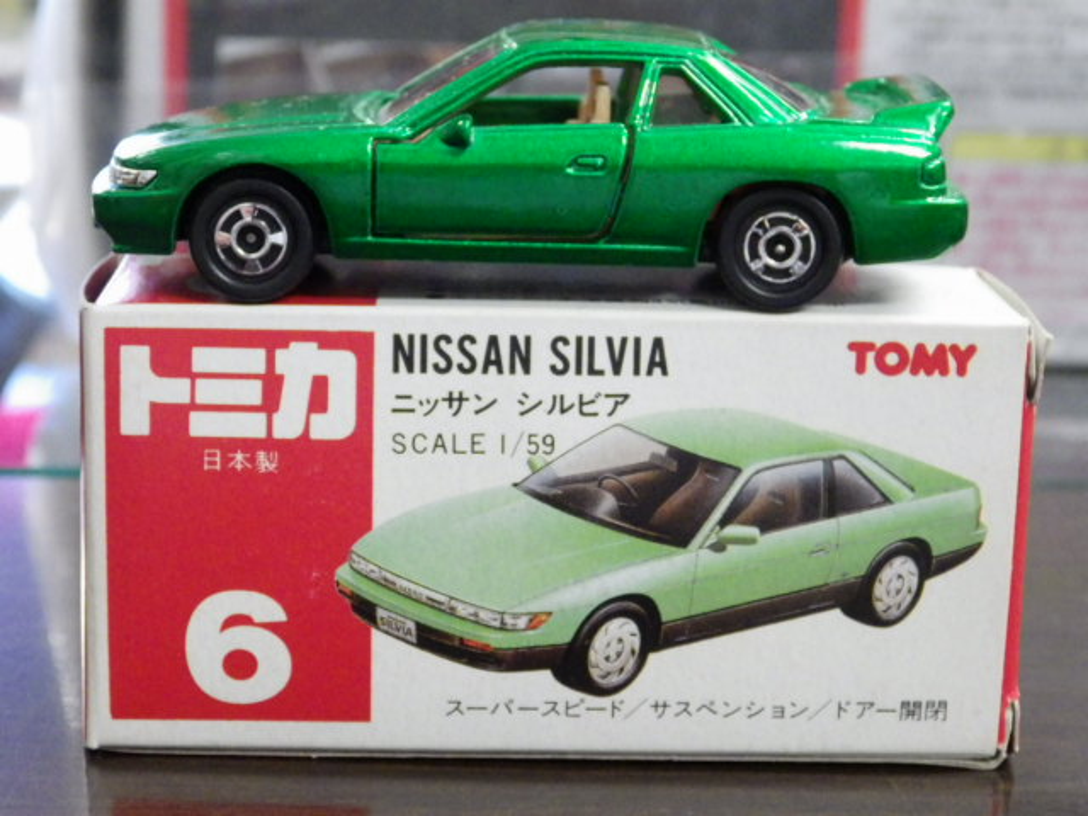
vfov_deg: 17.0
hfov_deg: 22.5
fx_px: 2734
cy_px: 408
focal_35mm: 87
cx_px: 544
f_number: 4.4
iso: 1250
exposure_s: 1/30
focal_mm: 15.6
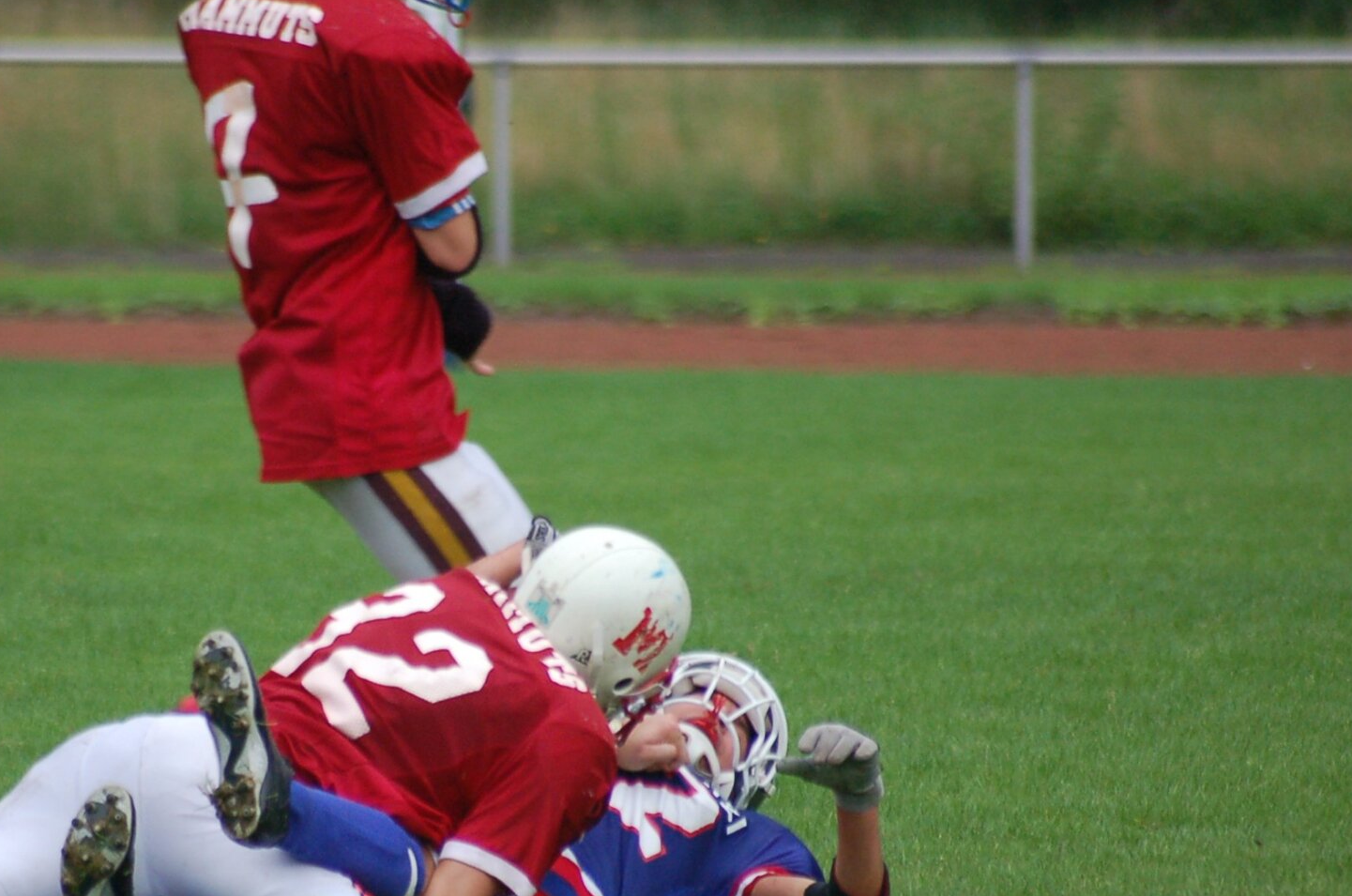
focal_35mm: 687
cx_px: 435
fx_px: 25752
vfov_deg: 2.0
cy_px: 605
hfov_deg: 3.0
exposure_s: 1/500
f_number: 5.6
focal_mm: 300
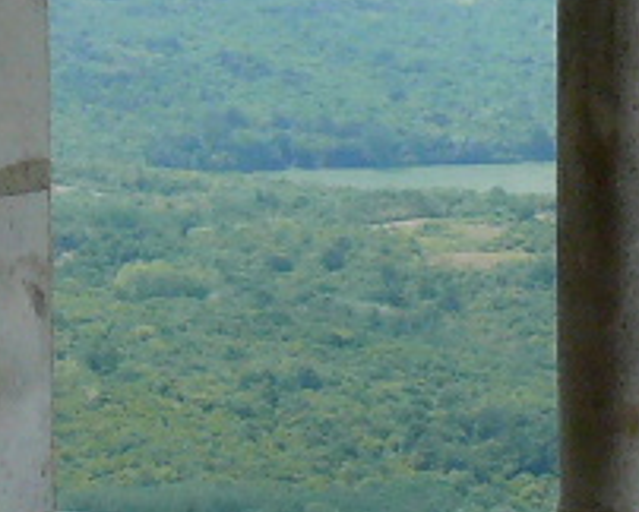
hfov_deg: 7.1
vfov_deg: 5.7
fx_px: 5111
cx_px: 127
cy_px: -145
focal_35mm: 270
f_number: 4
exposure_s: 1/250
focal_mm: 7.4
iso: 100
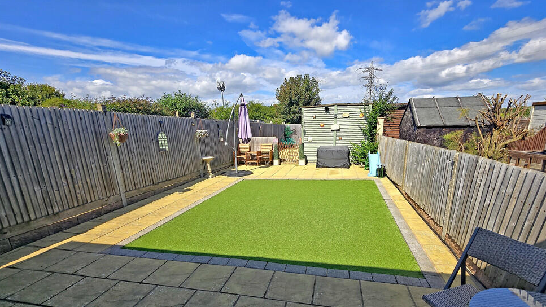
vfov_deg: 69.2
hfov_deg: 102.9
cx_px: 286
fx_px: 217
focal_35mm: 15
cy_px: 196
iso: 50
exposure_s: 1/1677
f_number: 2.2
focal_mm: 2.2
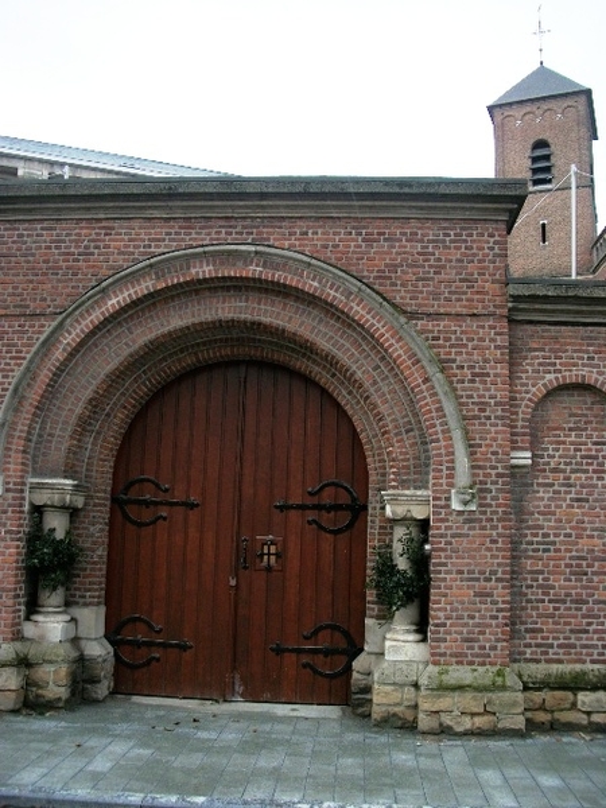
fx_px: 747
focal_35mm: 32
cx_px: 303
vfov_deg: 56.8
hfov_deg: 44.2
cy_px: 404
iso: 80
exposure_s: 1/125
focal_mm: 5.7
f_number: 2.9
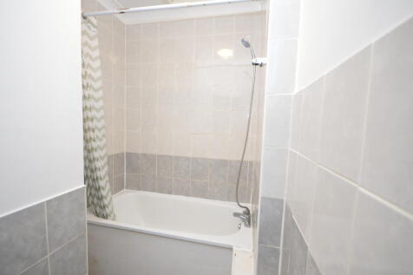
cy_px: 138
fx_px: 172
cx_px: 206
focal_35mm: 15
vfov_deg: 77.3
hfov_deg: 100.4
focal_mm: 10
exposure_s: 1/60
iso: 800
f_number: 4
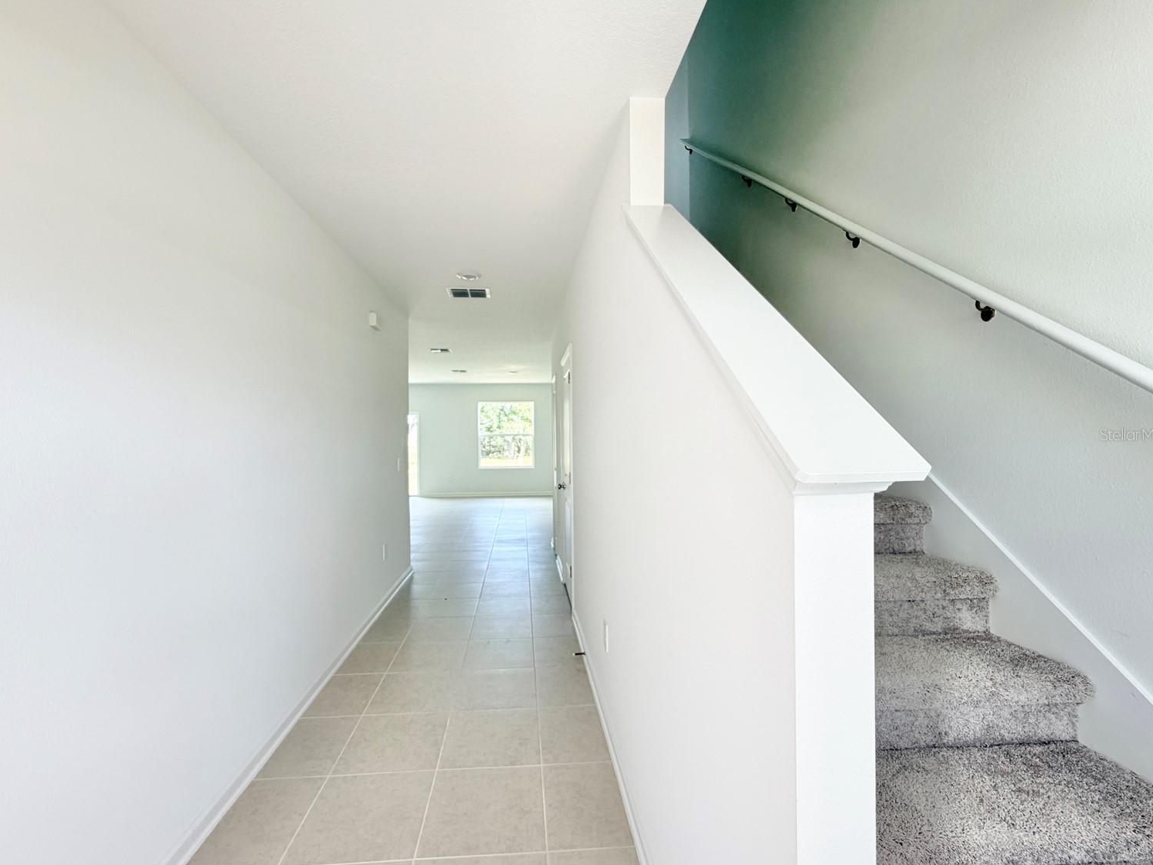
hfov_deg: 98.1
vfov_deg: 81.8
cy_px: 434
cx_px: 554
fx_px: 500
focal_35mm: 15
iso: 160
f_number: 2.2
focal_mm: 2.22
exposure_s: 1/121
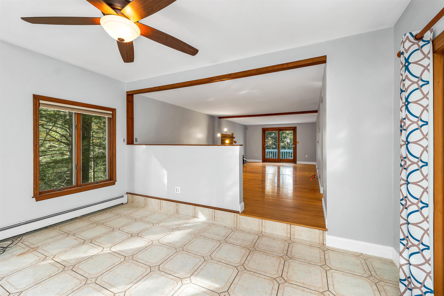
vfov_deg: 81.2
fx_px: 173
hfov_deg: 104.3
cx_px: 222
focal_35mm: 14
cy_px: 148
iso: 400
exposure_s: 1/15
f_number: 8
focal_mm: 14
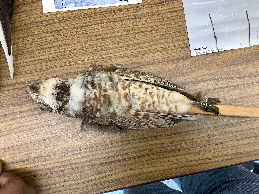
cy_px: 97
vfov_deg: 45.4
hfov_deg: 58.4
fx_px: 232
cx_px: 130
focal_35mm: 31
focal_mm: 3.3
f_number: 2.4
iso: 125
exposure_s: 1/60
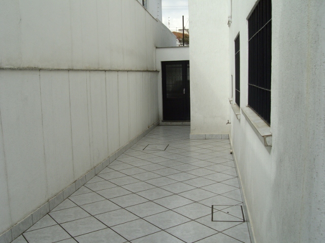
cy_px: 122
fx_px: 338
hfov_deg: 51.4
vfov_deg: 39.7
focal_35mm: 36
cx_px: 162
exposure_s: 1/320
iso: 80
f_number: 4.8
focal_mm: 6
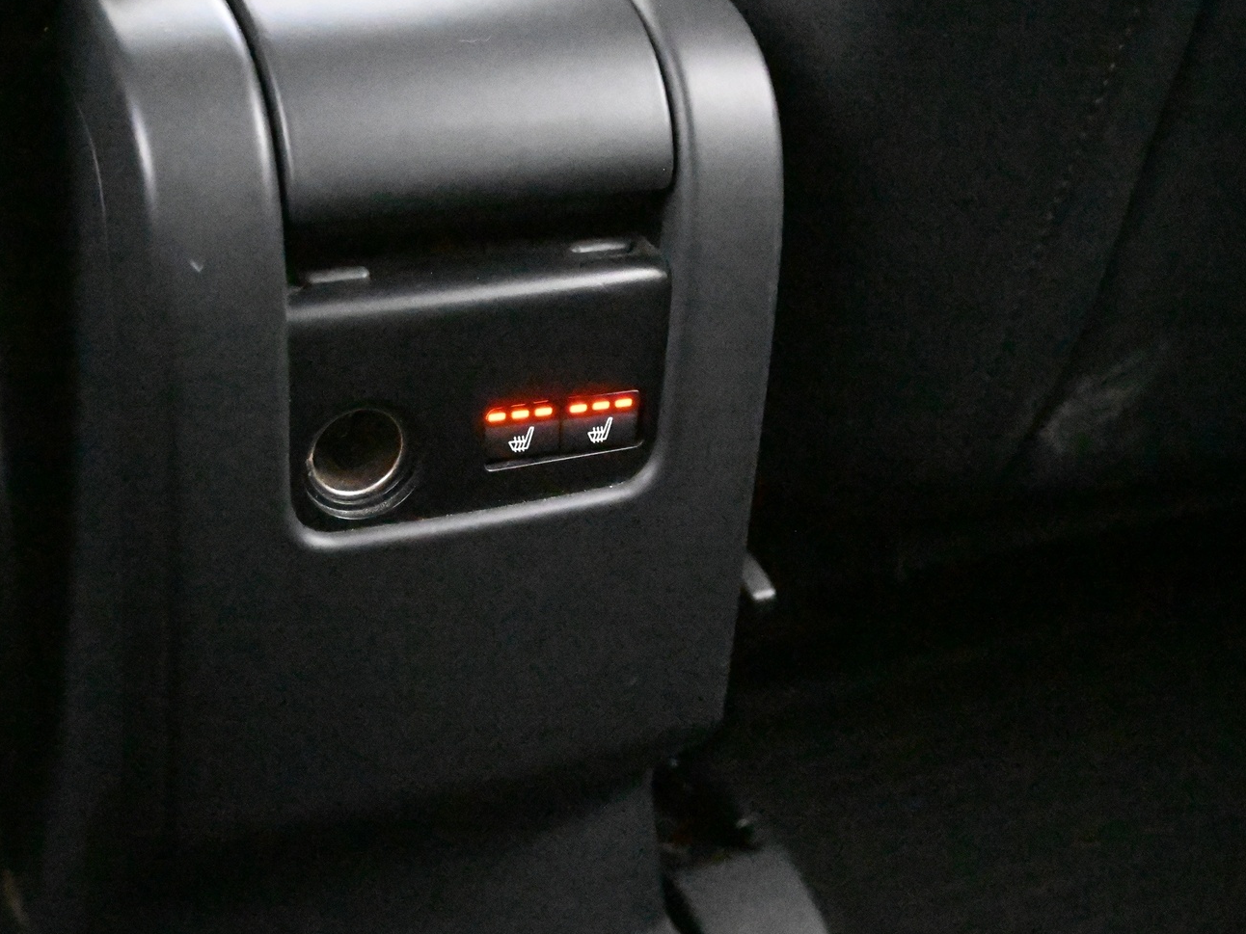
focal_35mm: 47
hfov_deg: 40.3
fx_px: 1692
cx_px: 517
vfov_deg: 30.9
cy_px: 445
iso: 51200
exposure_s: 1/40
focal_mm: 26
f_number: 4.5
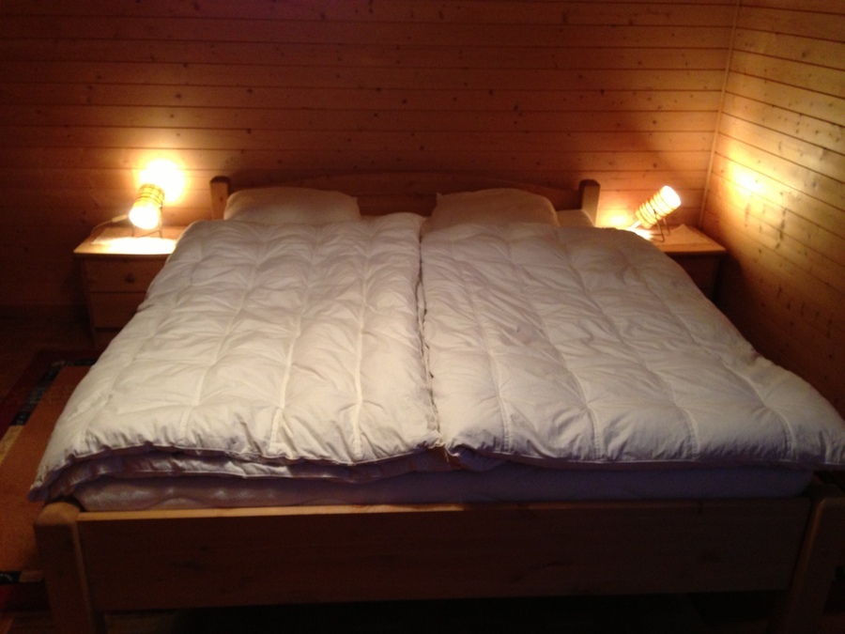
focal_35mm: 33
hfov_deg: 55.4
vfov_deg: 42.9
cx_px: 422
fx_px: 806
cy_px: 317
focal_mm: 4.13
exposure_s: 1/20
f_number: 2.4
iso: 200
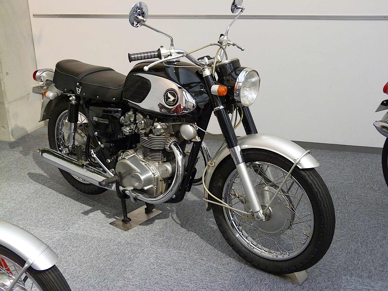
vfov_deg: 32.2
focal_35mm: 45
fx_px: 504
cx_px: 194
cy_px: 146
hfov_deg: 42.1
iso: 400
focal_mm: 8.1
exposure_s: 1/20
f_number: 3.2
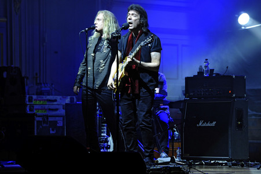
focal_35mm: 155
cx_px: 130
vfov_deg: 8.8
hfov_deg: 13.3
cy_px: 87
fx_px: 1123
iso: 1600
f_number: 4
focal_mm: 155
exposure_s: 1/200
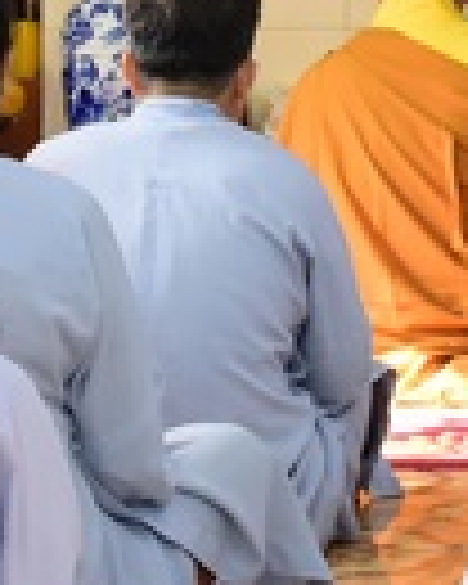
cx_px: 252
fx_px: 4069
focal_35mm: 235
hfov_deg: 6.6
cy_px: -171
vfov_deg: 8.1
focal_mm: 50
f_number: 8
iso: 2500
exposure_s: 1/80
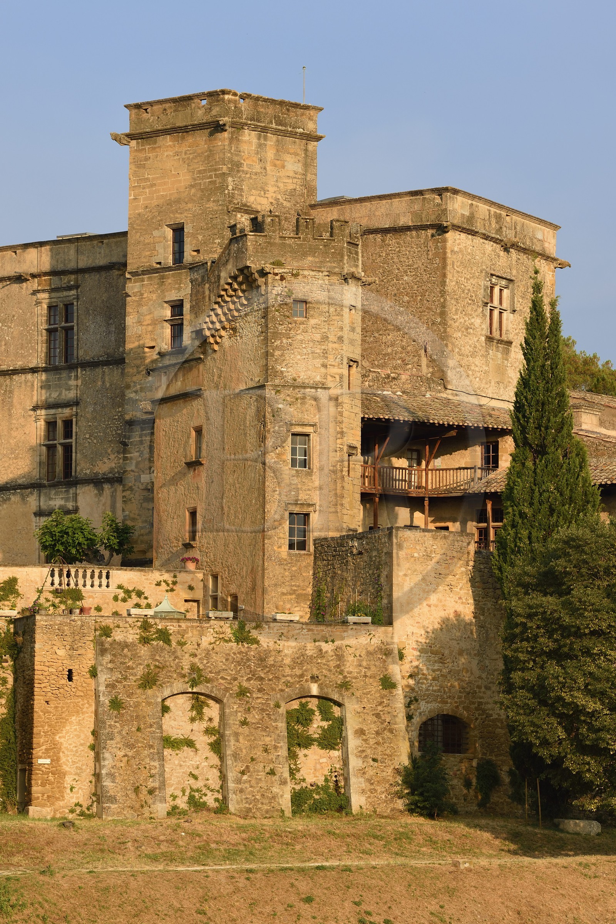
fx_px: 4106
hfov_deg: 8.6
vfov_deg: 12.8
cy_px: 462
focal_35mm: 160
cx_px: 308
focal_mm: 160
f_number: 8
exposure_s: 1/320
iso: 200
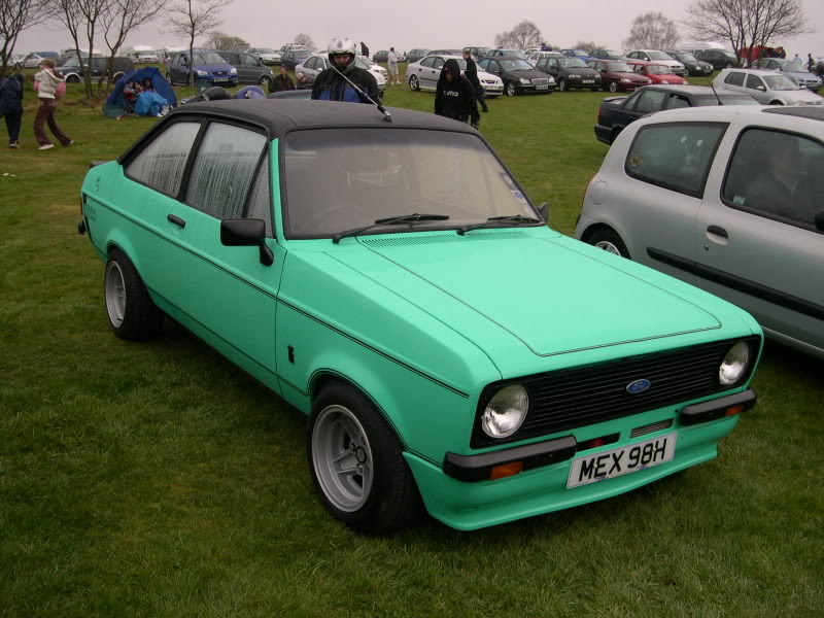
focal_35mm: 38
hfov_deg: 49.0
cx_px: 412
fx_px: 905
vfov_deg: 37.7
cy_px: 309
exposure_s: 1/462
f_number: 2.8
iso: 100
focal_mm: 8
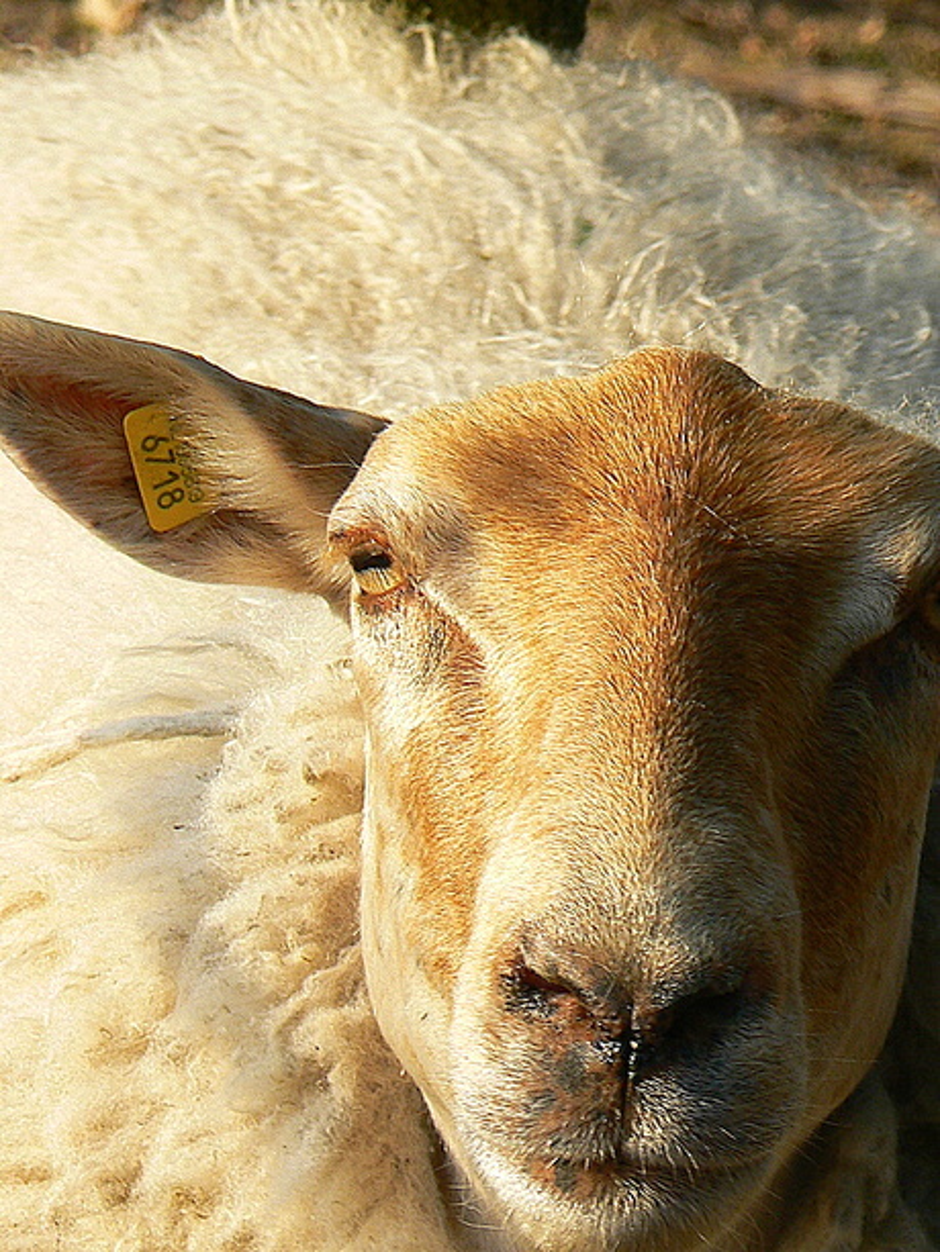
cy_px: 626
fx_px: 11220
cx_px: 470
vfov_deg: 6.4
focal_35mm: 310
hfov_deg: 4.8
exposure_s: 1/160
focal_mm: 37.7
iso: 80
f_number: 5.6
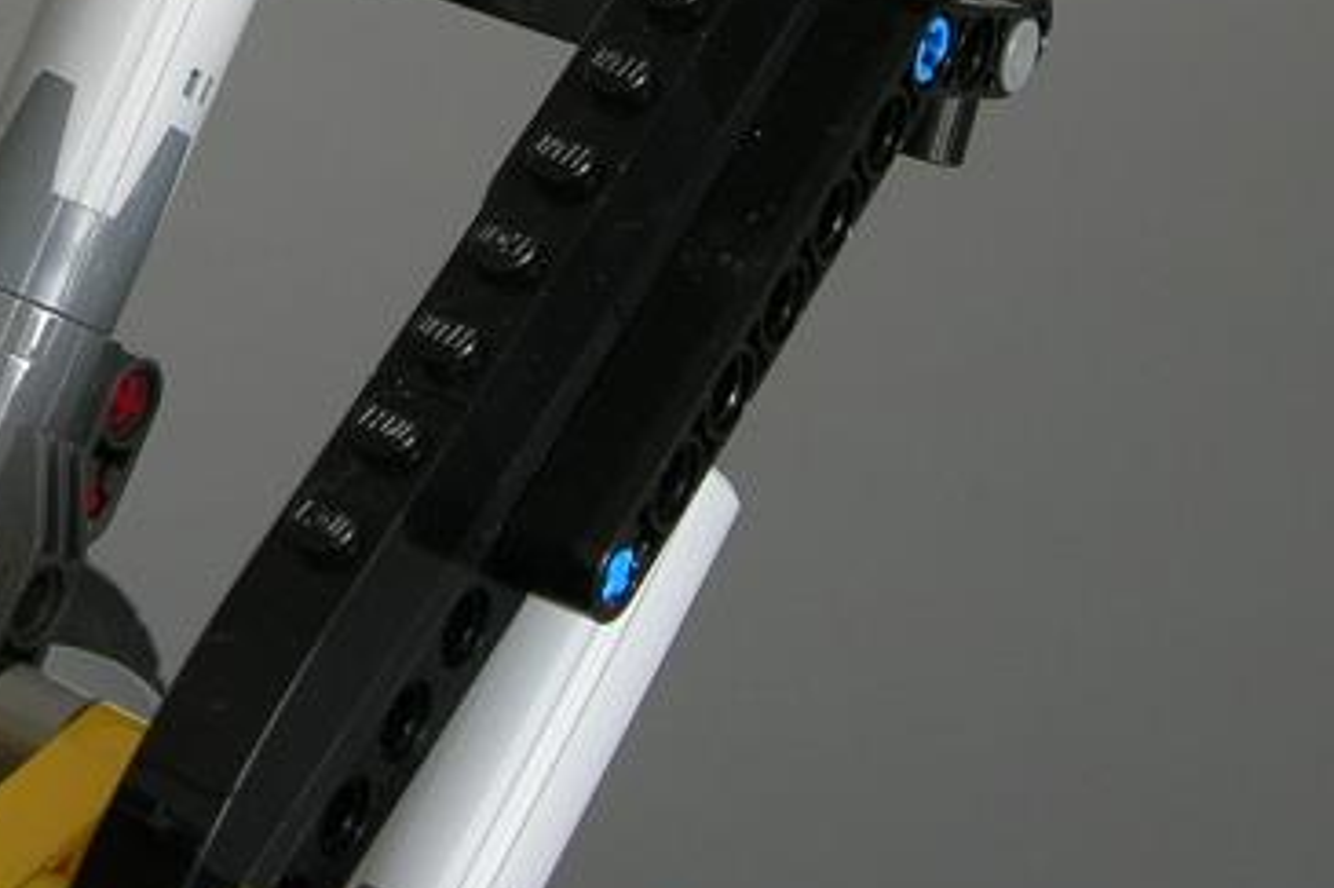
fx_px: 4111
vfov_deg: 11.9
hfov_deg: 18.3
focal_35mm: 111
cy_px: -347
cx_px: 351
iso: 64
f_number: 2.8
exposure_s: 1/56
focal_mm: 7.8
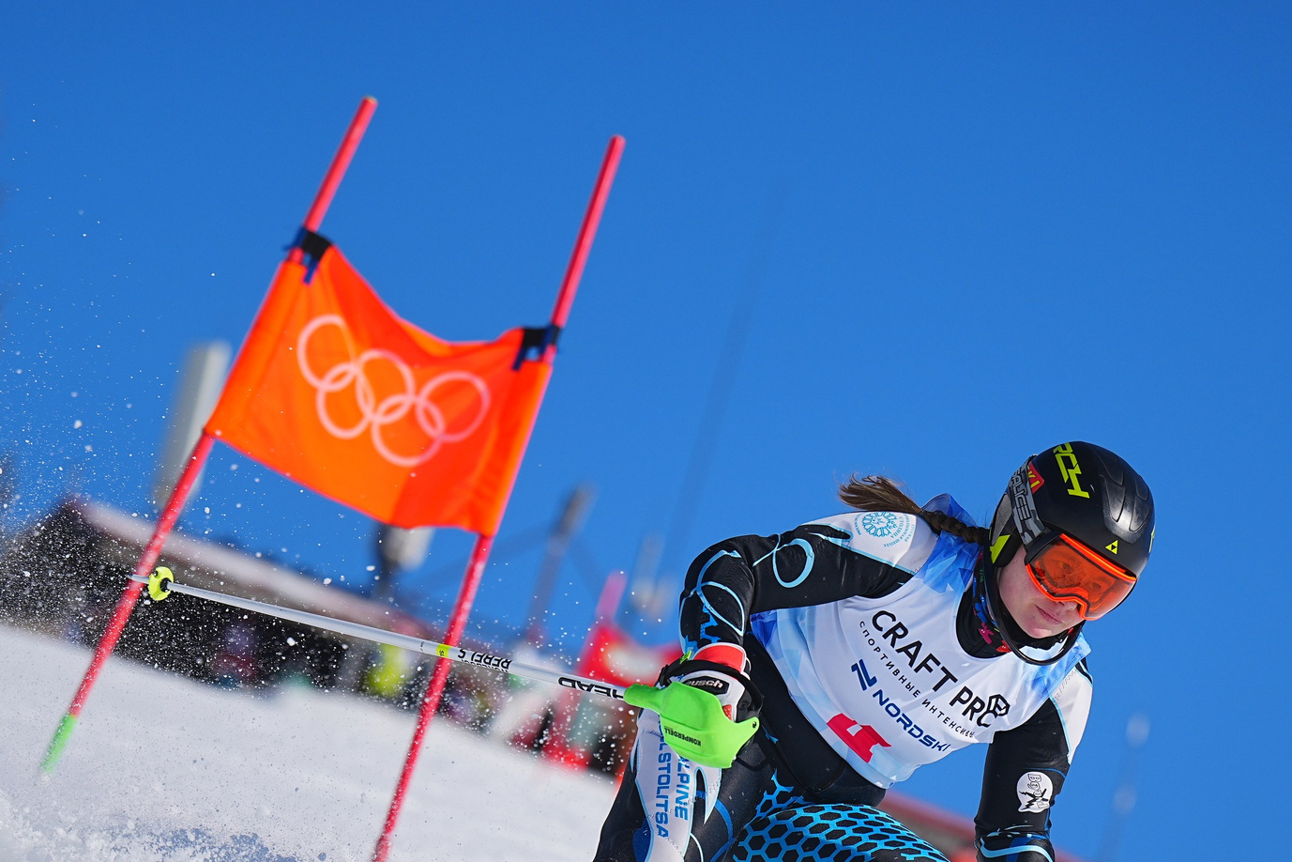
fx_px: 8074
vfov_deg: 6.1
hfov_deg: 9.1
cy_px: 753
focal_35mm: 225
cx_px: 780
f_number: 2.8
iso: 100
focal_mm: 121
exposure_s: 1/5000
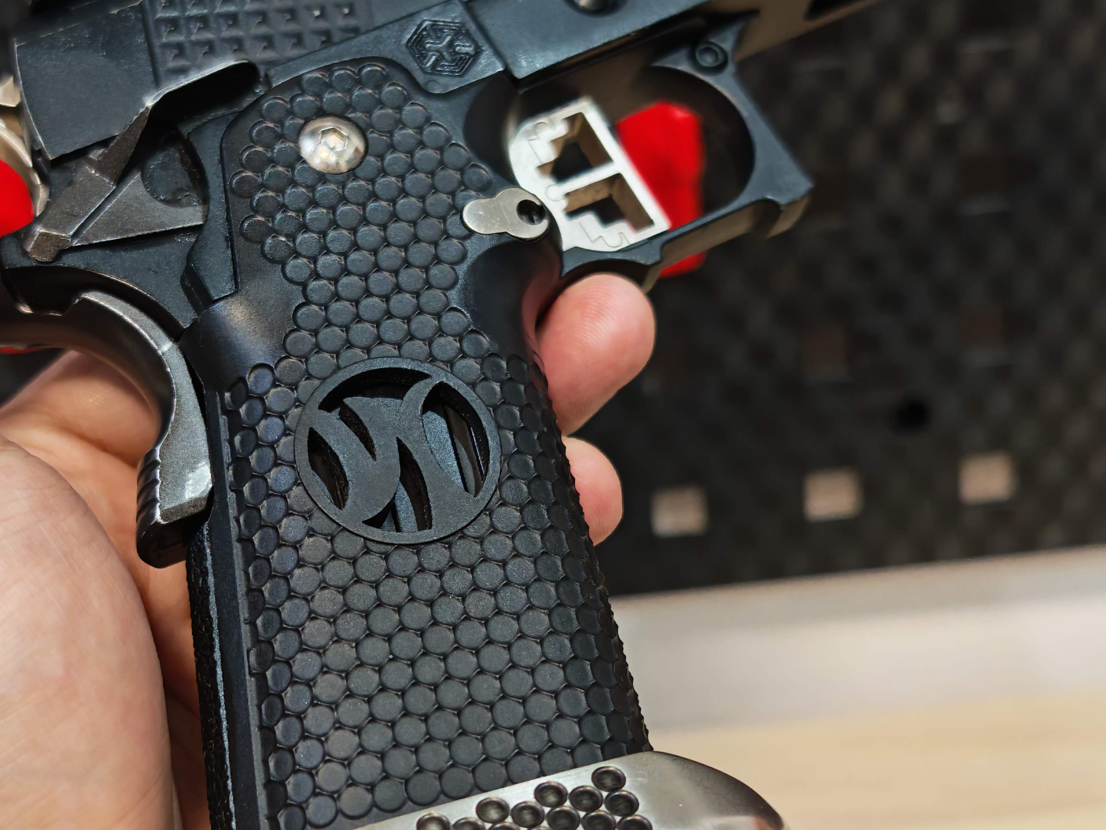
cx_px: 411
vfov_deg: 24.0
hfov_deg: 31.5
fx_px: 1949
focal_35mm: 61
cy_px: 503
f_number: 1.4
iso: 160
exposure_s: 1/50
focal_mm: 6.83
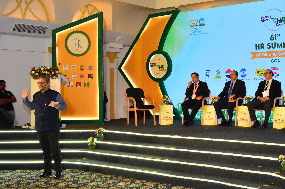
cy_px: 92
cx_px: 200
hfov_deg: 35.8
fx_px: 435
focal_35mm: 55
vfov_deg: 24.6
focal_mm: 24
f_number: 6.3
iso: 800
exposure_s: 1/125
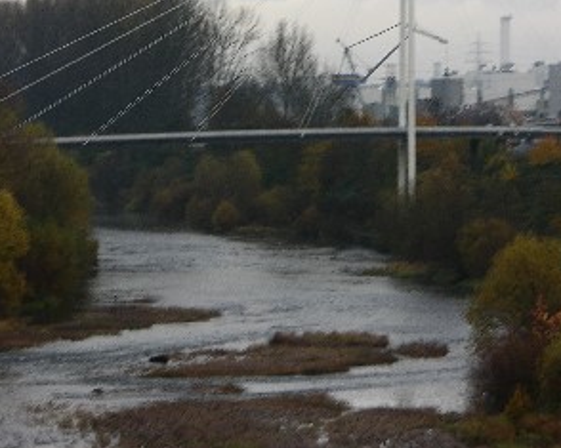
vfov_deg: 7.9
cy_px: 80
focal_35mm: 195
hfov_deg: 9.9
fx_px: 3237
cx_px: 465
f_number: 3.6
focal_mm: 25.4
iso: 50
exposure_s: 1/60
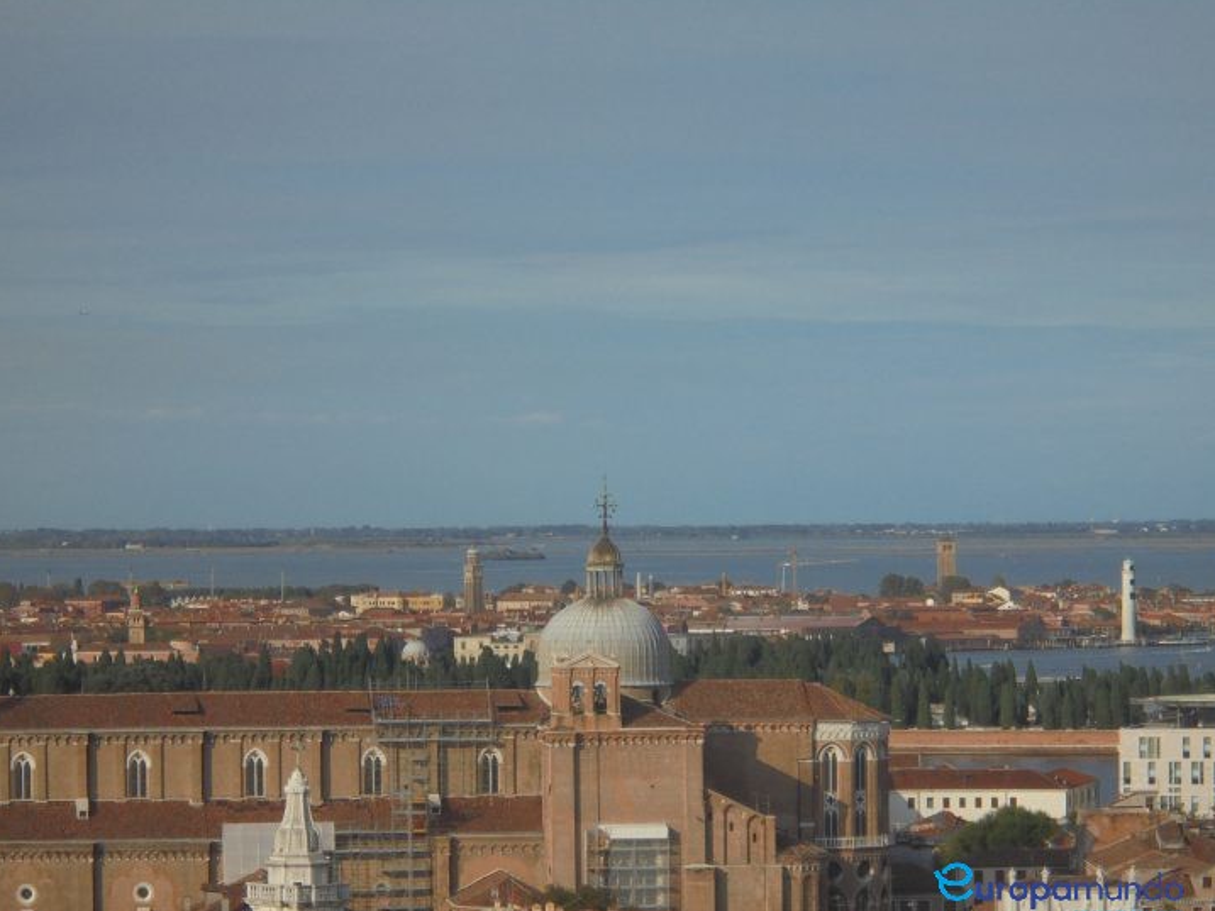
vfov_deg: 8.9
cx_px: 580
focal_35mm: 167
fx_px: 5863
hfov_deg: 11.8
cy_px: 478
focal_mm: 27.6
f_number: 6.5
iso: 100
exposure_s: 1/640
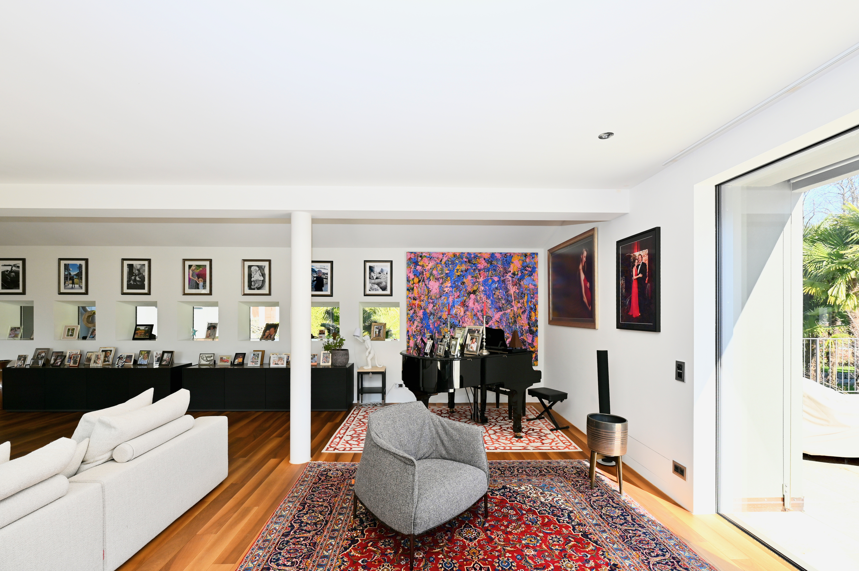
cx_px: 430
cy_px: 286
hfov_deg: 104.3
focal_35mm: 14
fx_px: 334
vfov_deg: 81.1
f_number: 5.6
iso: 125
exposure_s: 1/125
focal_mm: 14
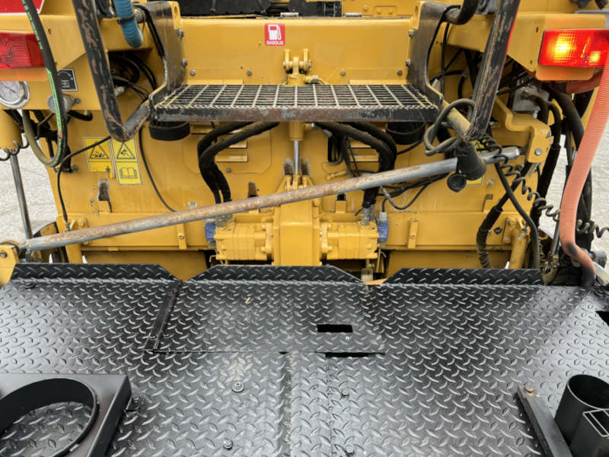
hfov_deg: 67.3
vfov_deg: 53.1
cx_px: 304
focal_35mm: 26
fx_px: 457
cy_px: 228
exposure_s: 1/121
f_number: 1.5
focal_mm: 5.7
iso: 50
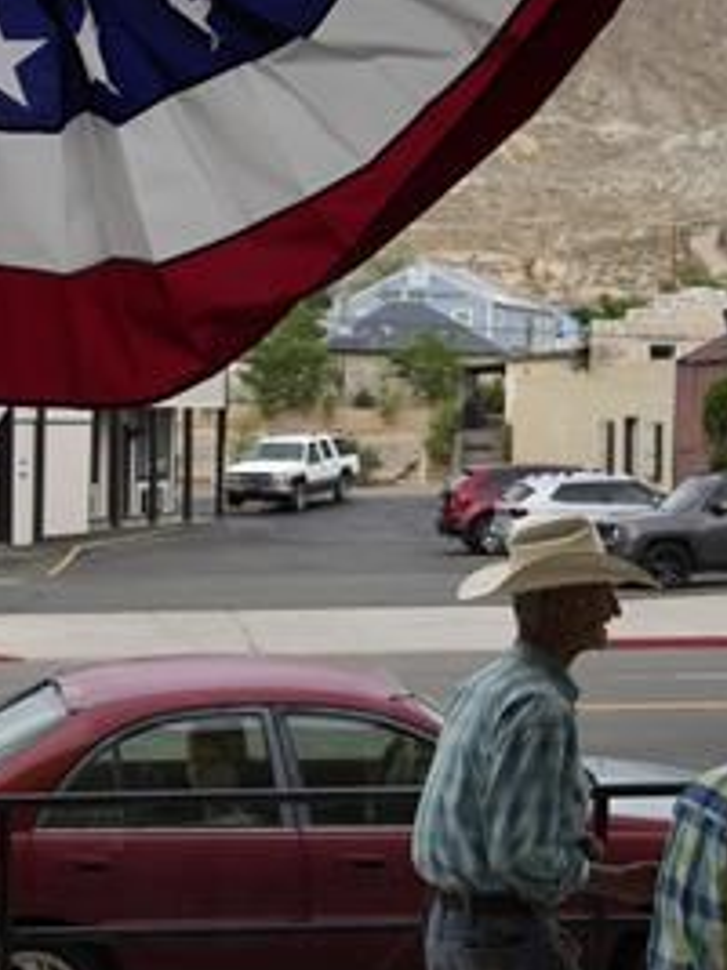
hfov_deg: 17.7
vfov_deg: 23.8
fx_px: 2298
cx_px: 55
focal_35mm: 82
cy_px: 485
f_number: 5.6
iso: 100
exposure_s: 1/250
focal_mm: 35
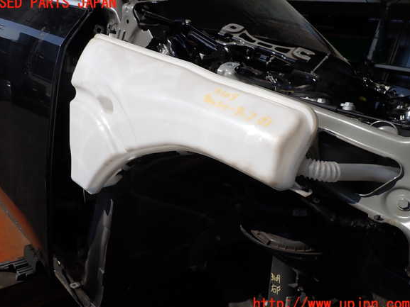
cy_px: 154
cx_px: 200
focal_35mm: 26
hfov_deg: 67.3
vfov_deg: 53.1
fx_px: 308
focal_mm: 4.5
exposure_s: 1/320
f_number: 8
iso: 100
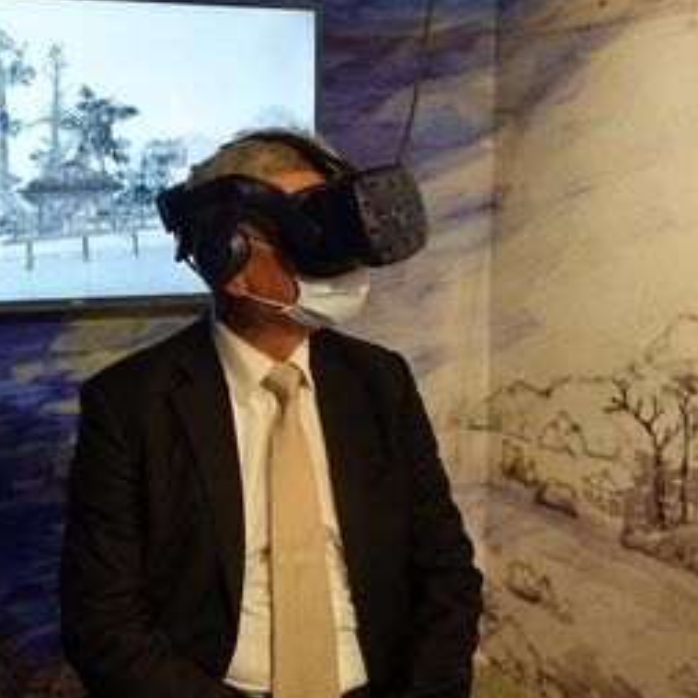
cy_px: 277
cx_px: 210
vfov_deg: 33.9
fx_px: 1141
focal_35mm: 50
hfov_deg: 33.6
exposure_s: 1/30
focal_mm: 8.93
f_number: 2
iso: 160
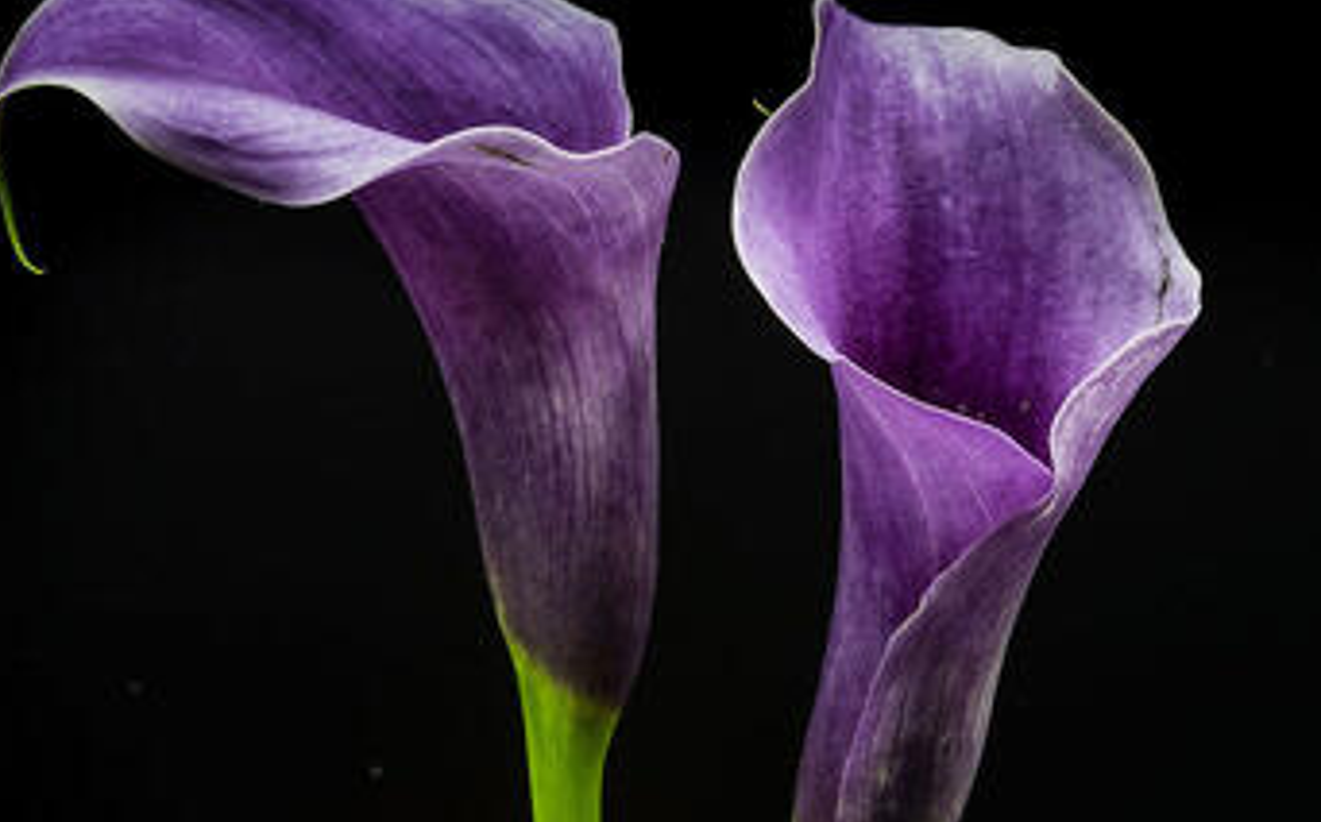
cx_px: 552
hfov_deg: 11.2
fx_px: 6762
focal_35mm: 188
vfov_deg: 7.0
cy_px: 490
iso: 64
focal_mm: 105
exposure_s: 2
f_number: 20
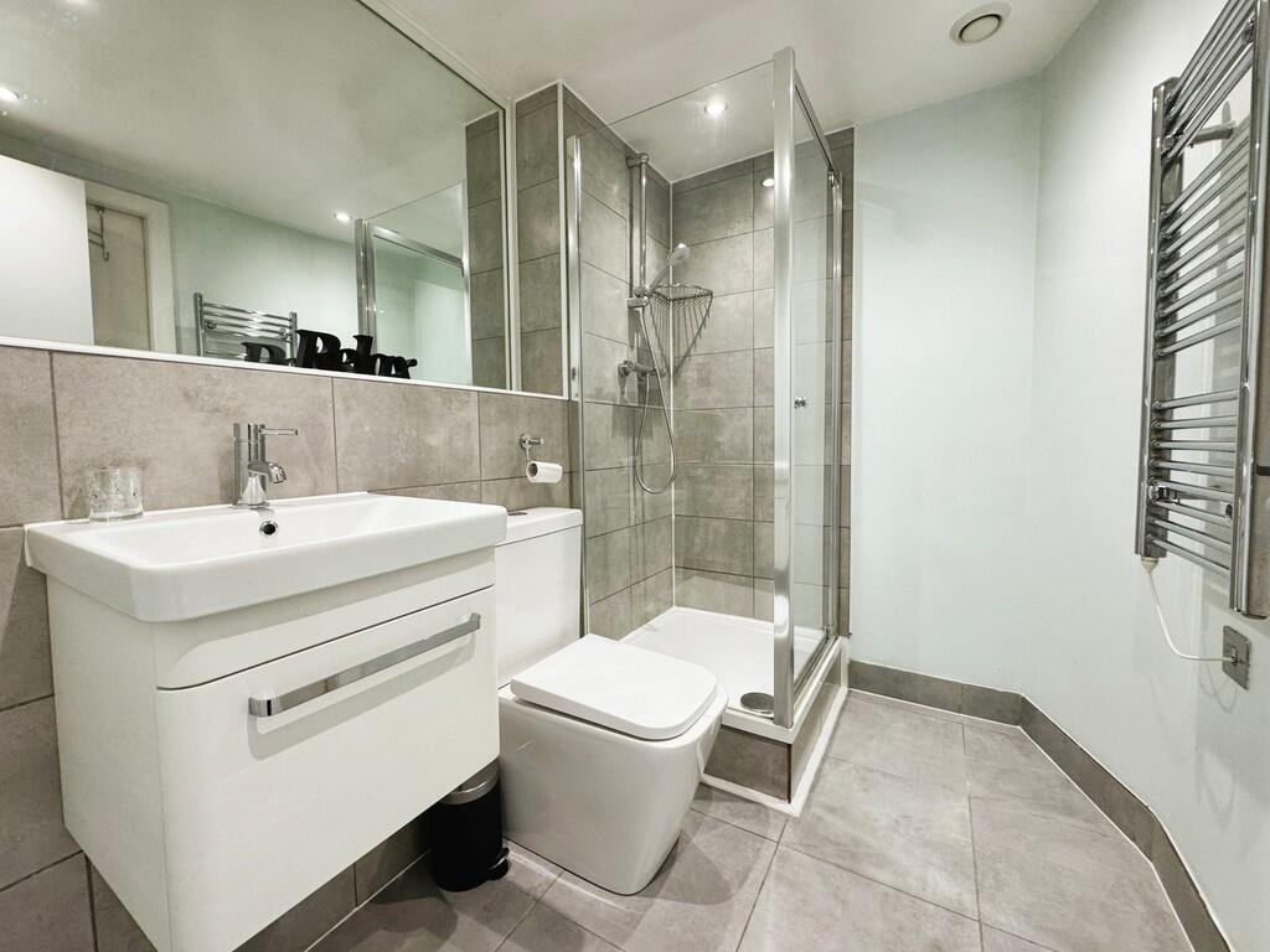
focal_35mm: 14
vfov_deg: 85.7
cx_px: 635
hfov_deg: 102.1
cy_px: 476
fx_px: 514
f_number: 2.2
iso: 200
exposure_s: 1/100
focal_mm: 2.22
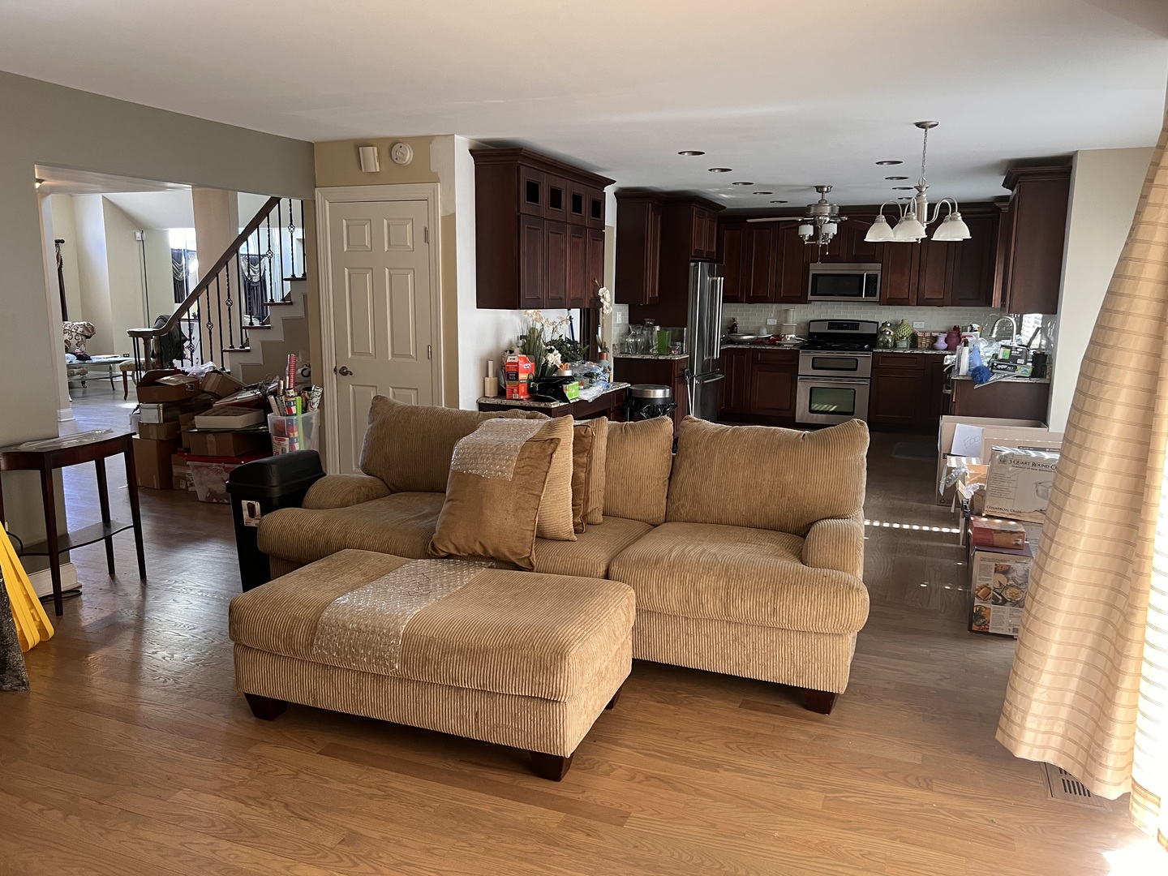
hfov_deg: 67.3
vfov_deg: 53.1
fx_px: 877
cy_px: 438
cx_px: 584
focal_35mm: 26
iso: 125
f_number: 1.5
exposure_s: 1/84
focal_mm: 5.7
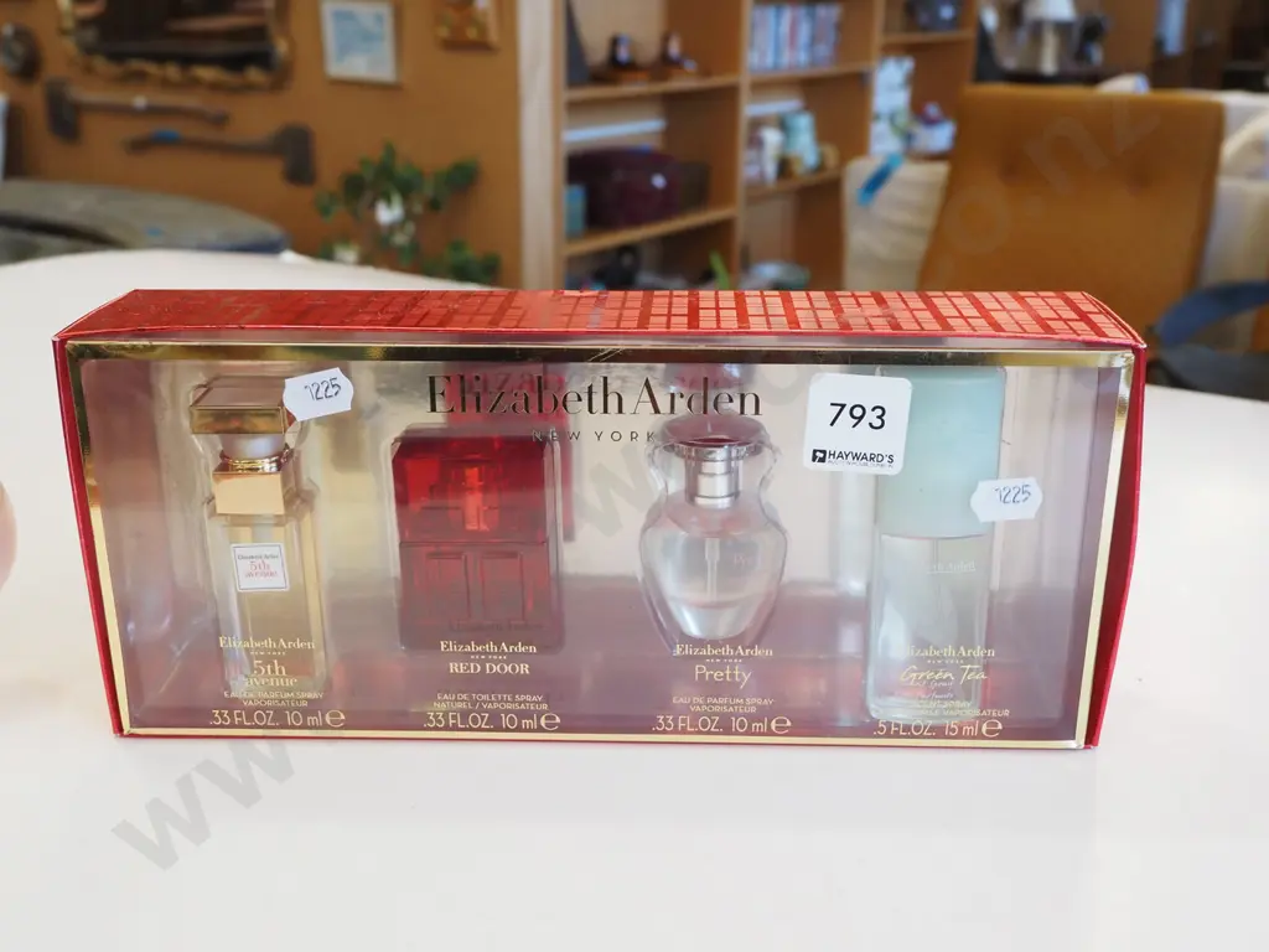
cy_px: 476
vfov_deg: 37.7
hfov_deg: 49.0
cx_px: 634
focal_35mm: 38
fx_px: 1393
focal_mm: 19
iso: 1600
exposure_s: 1/125
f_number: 5.6
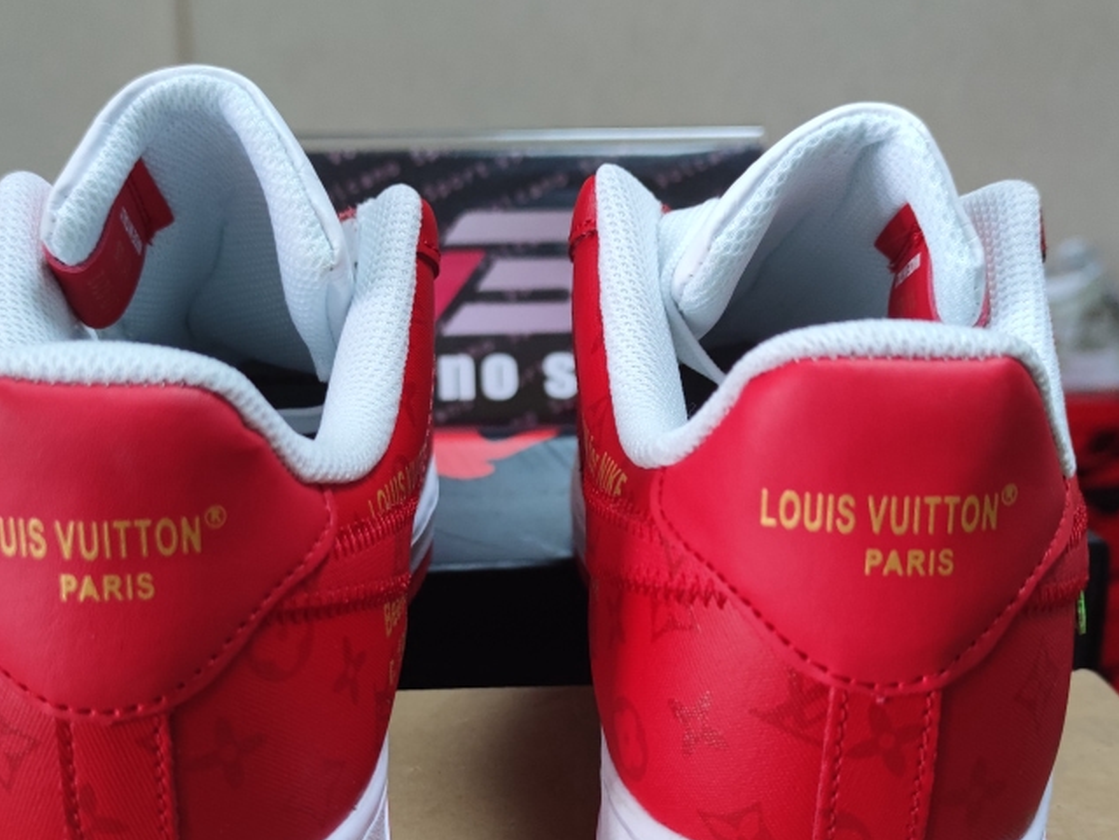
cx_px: 507
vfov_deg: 30.0
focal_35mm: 48
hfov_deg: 39.6
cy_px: 581
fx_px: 1552
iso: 237
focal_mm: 6.72
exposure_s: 1/100
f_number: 1.69
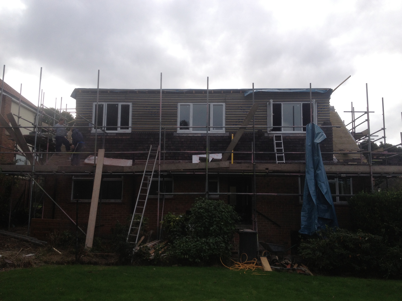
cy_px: 150
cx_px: 201
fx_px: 406
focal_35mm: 35
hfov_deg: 52.6
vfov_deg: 40.7
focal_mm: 4.28
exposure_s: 1/1346
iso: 50
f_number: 2.4
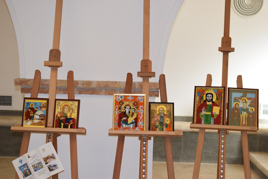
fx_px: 614
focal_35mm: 82
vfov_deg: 16.6
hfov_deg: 24.6
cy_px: 90
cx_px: 134
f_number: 5.6
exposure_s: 1/125
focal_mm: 55
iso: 800
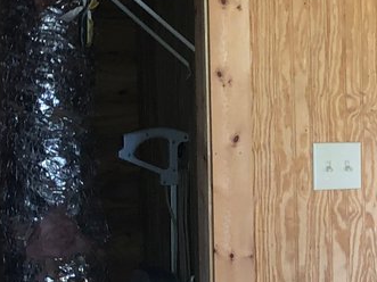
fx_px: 1394
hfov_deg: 13.9
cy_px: 223
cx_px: 655
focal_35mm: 128
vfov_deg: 11.5
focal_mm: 3.99
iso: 64
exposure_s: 1/12
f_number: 1.8
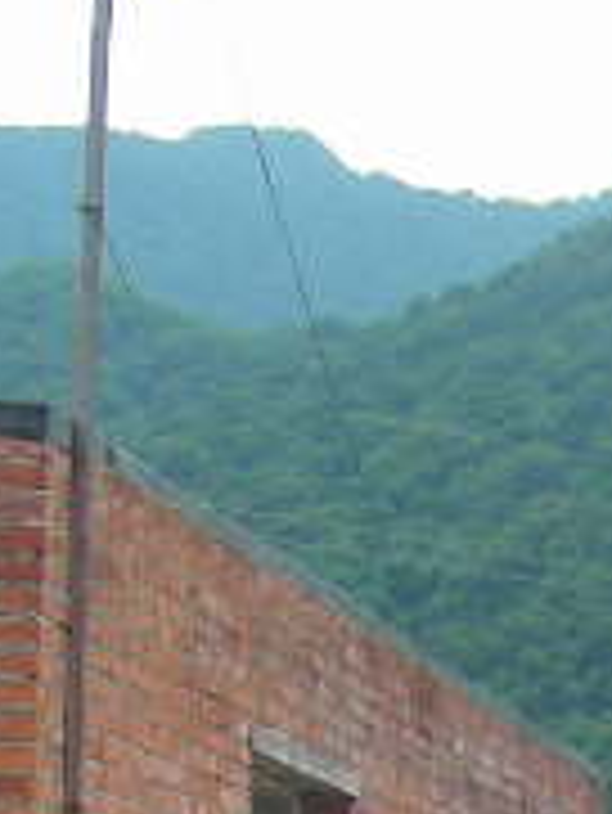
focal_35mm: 215
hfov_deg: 6.7
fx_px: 5062
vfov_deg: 8.7
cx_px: 1260
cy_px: 1588
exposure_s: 1/274
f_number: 4
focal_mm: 6.3
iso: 70
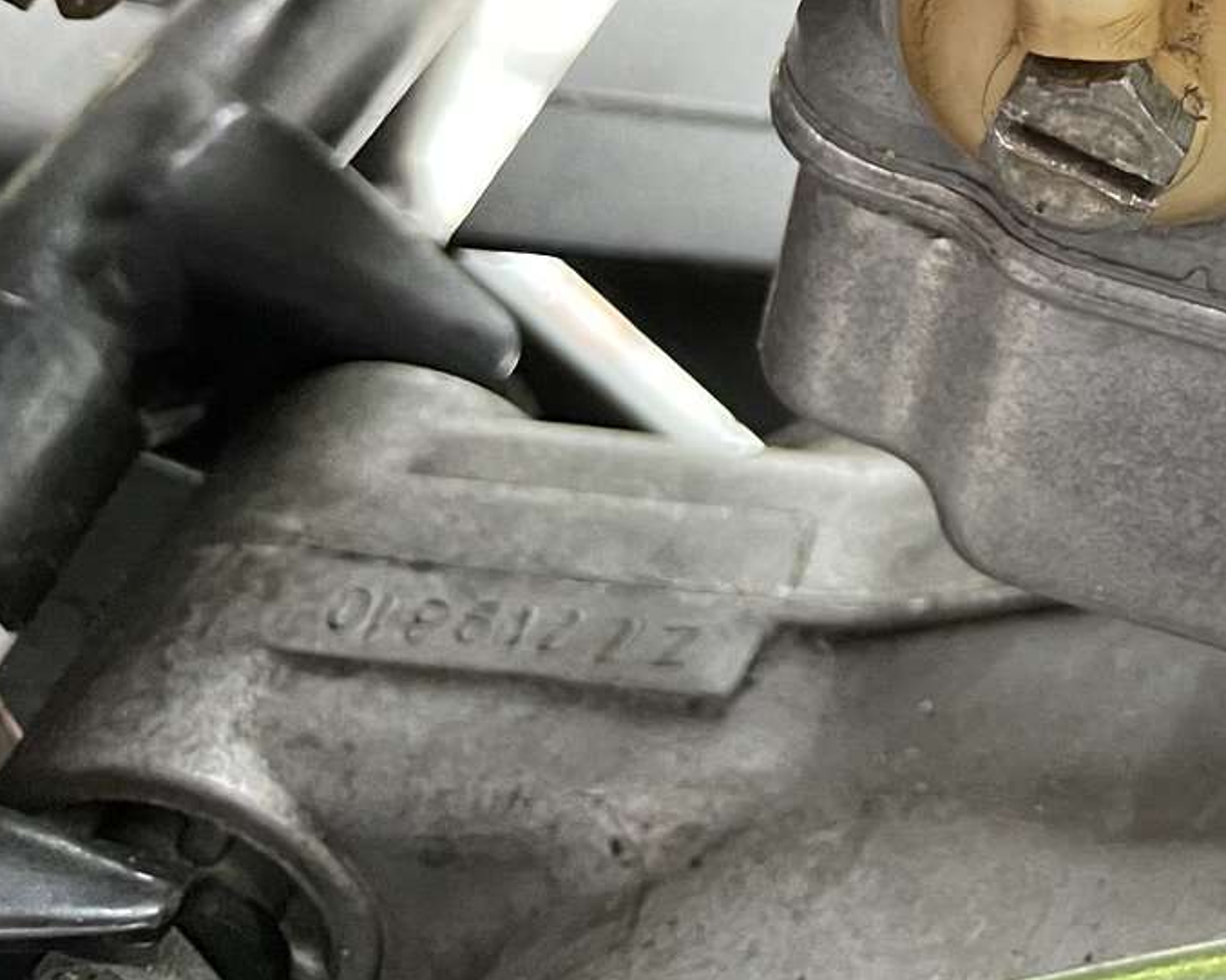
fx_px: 2720
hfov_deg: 21.6
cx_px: 1793
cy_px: -324
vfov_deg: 18.8
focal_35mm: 75
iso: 500
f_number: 1.6
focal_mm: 4.2
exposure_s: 1/60
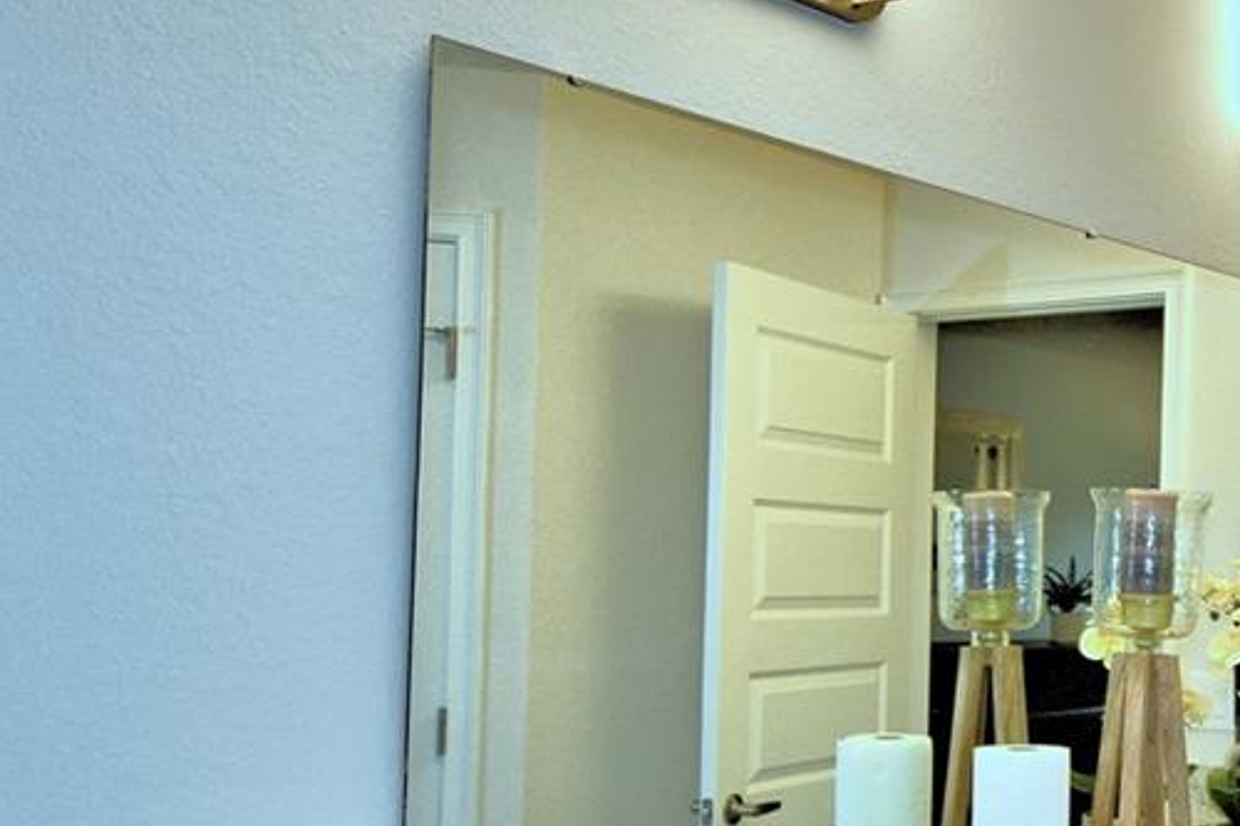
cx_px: 1245
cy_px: 523
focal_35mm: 48
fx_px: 1653
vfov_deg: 27.9
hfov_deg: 36.8
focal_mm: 10
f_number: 4.5
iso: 180
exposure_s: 1/60
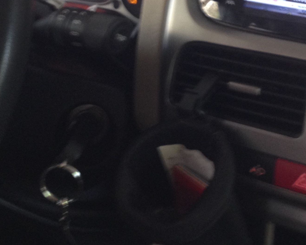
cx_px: 193
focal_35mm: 80
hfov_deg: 23.8
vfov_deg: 18.8
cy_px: 18
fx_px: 724
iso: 100
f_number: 2.4
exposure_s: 1/20
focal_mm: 4.12
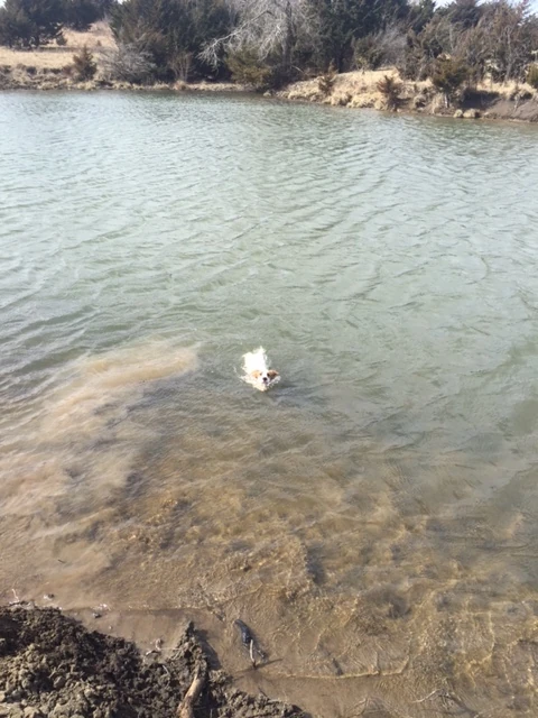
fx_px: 601
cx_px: 269
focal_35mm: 29
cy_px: 359
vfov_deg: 61.7
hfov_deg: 48.2
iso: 32
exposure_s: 1/1276
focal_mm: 4.15
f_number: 2.2
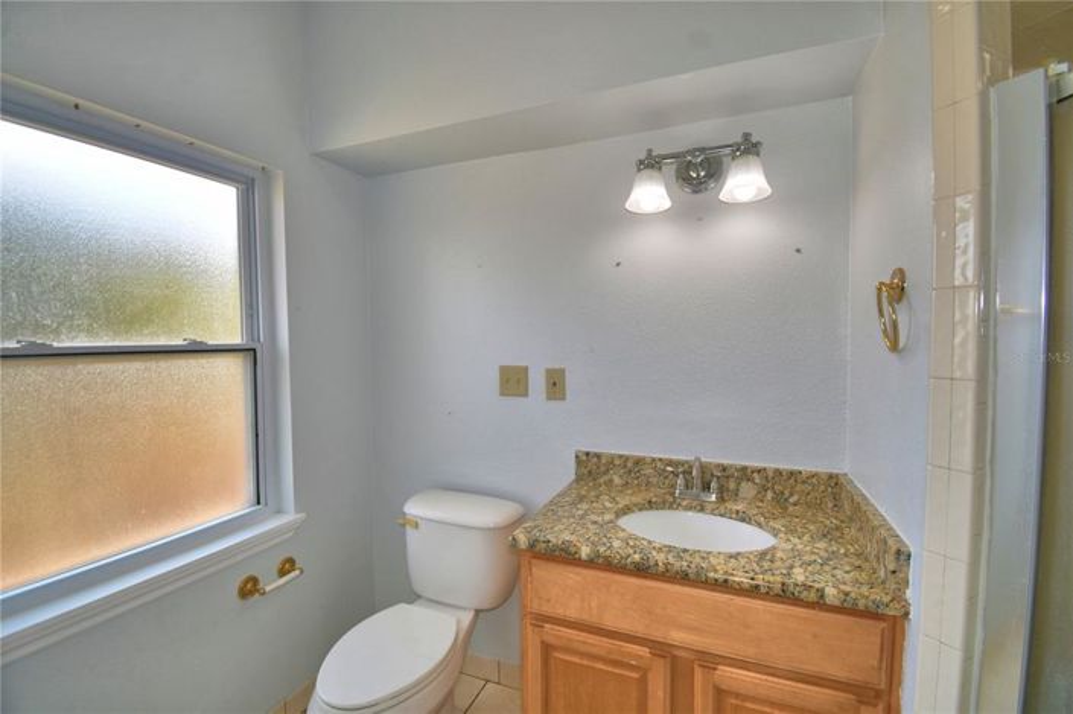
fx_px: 447
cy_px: 357
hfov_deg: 100.4
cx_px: 536
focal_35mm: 15
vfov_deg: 77.2
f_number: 4.5
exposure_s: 1/160
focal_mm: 10
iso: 100
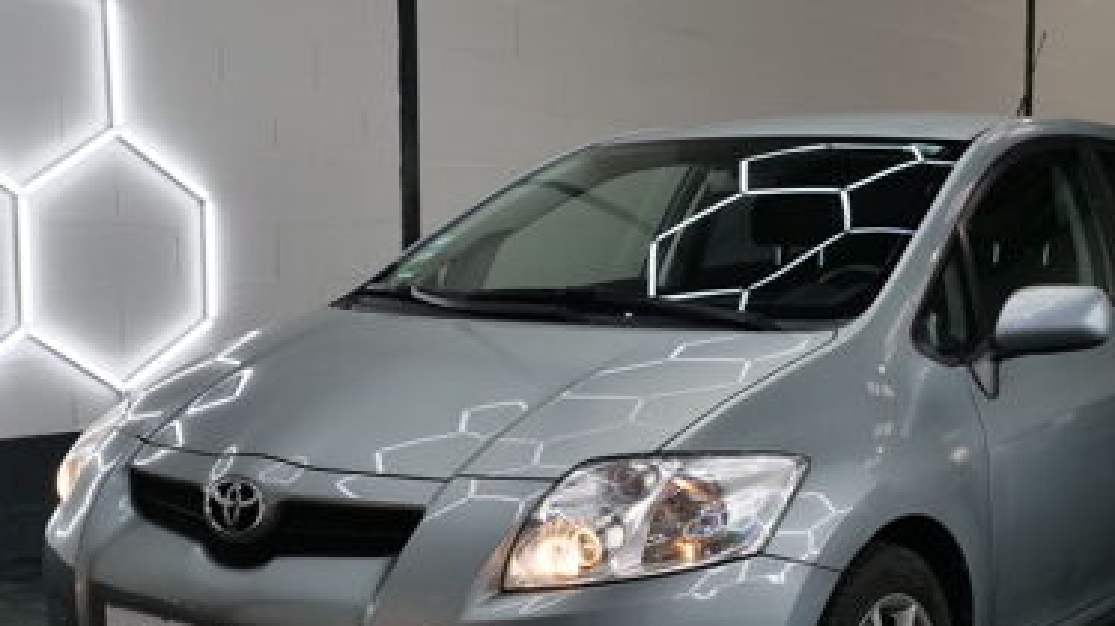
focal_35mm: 56
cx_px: 686
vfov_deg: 21.3
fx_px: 1655
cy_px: 441
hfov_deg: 37.0
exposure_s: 1/60
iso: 500
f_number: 5.6
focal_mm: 20
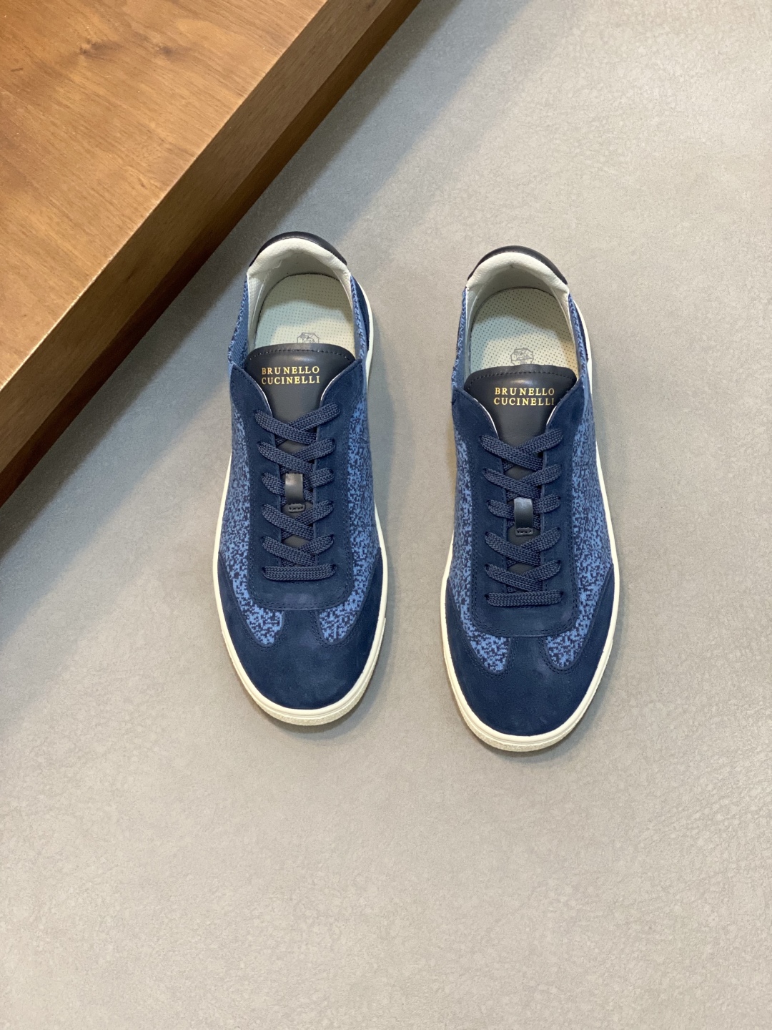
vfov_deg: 36.8
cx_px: 386
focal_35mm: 52
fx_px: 1546
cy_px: 515
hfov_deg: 28.0
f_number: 2
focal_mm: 6
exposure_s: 1/100
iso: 160
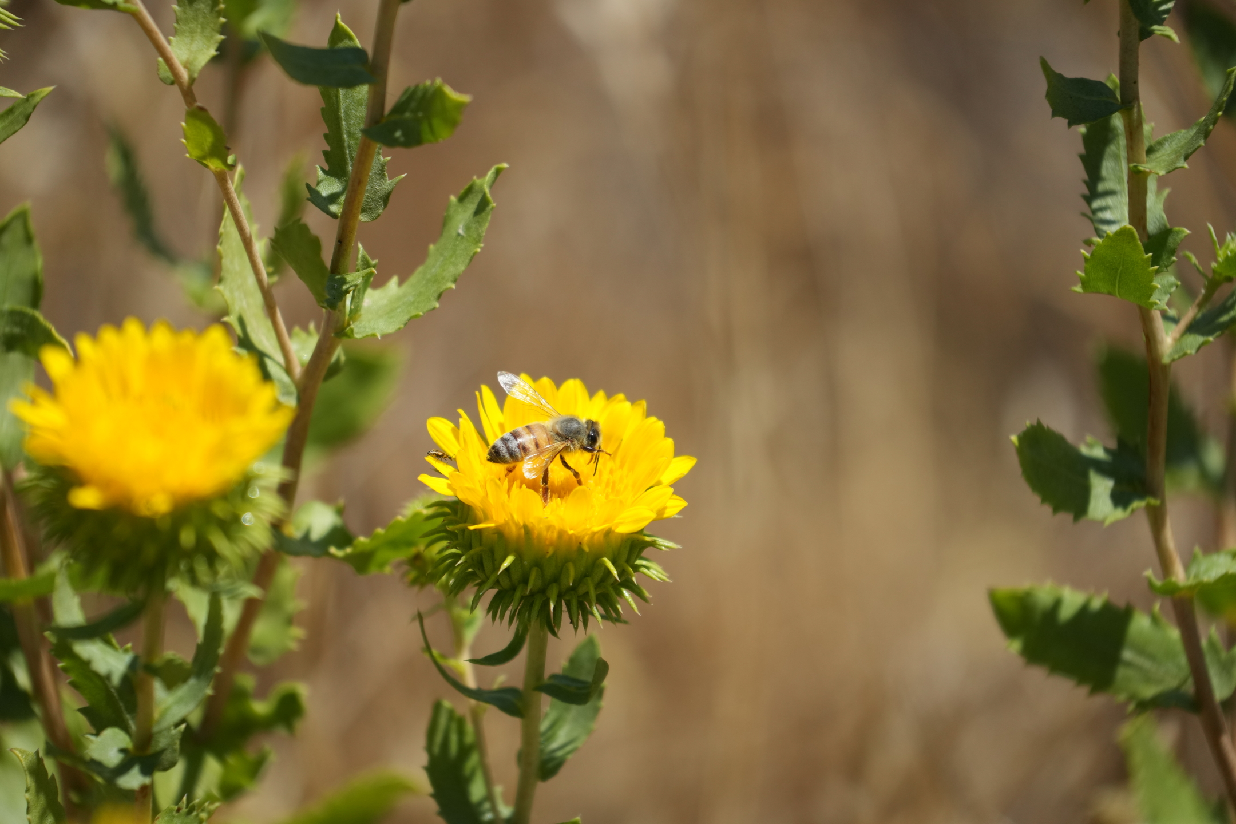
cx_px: 618
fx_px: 10299
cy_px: 412
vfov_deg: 4.6
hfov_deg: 6.9
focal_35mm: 300
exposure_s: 1/2000
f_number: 7.1
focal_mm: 300
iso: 640
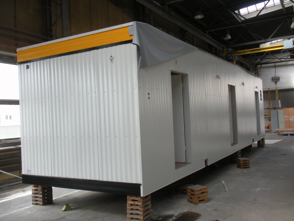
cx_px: 147
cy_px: 110
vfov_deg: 40.7
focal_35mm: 35
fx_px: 297
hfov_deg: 52.6
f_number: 3.5
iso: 64
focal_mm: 6.3
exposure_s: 1/59.7
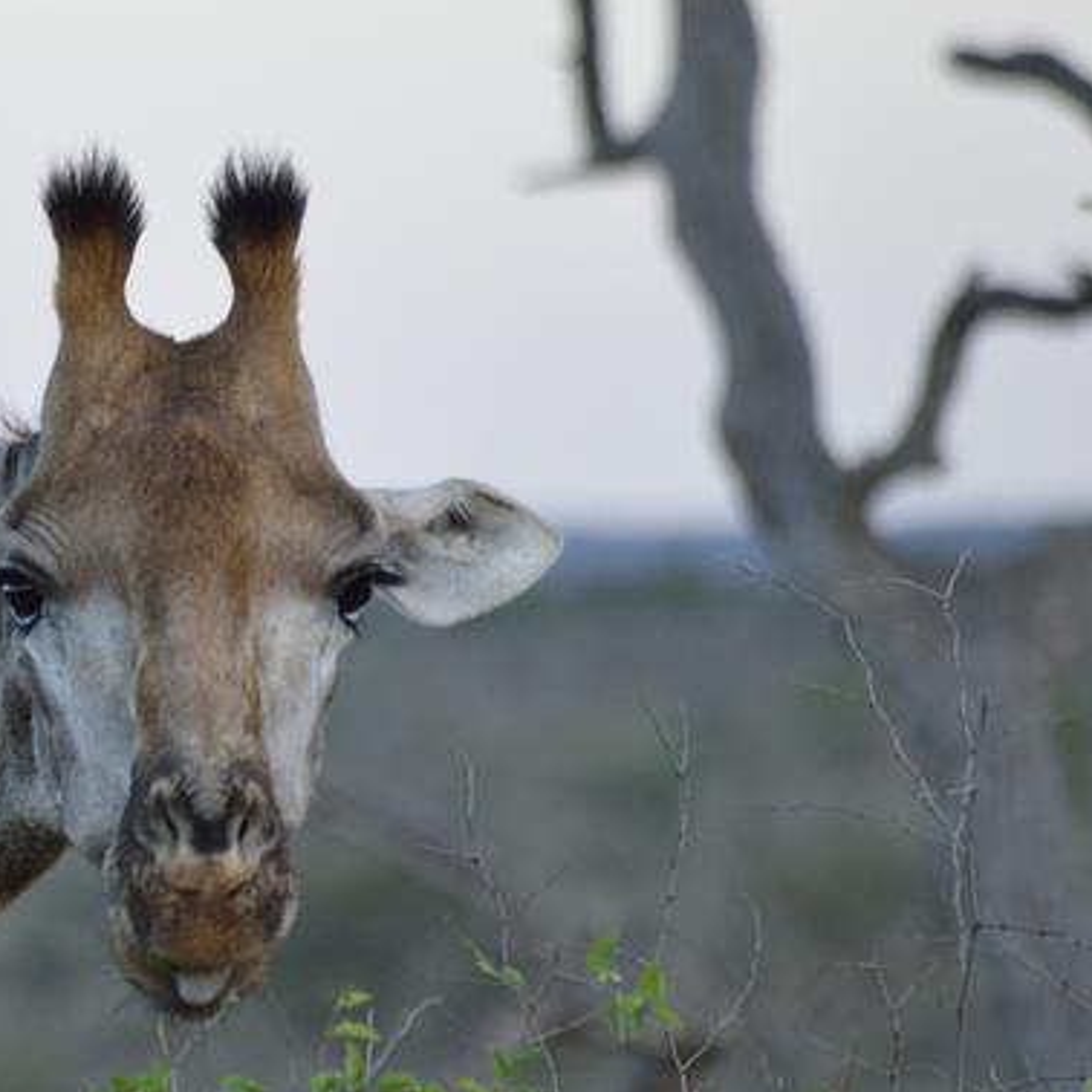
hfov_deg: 2.4
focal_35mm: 728
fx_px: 25983
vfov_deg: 2.4
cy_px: 506
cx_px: 78
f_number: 5.6
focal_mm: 270
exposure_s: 1/400
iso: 720
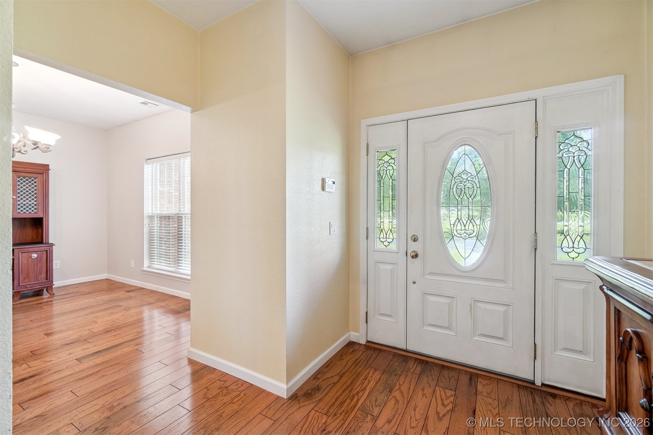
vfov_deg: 77.3
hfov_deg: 100.4
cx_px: 326
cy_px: 218
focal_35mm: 15
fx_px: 272
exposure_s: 1/20
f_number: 6.3
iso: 200
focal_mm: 10
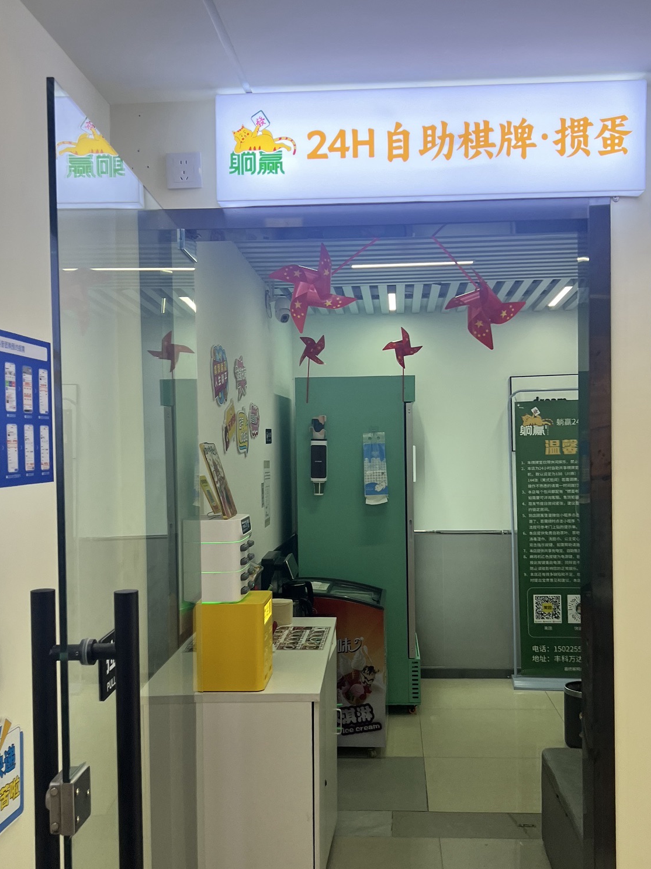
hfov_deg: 40.7
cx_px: 348
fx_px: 878
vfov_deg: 52.6
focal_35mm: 35
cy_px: 454
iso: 50
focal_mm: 5.7
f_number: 1.5
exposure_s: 1/100
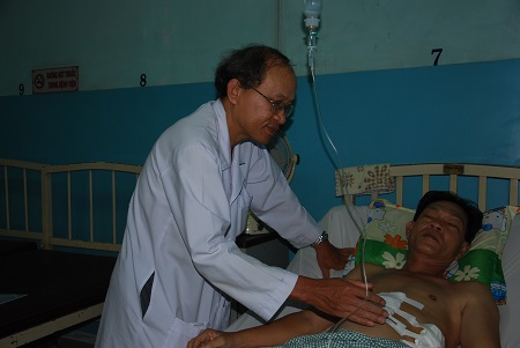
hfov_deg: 49.5
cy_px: 174
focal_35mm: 39
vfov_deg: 34.3
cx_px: 260
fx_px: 564
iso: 200
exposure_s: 1/60
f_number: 4
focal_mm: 26
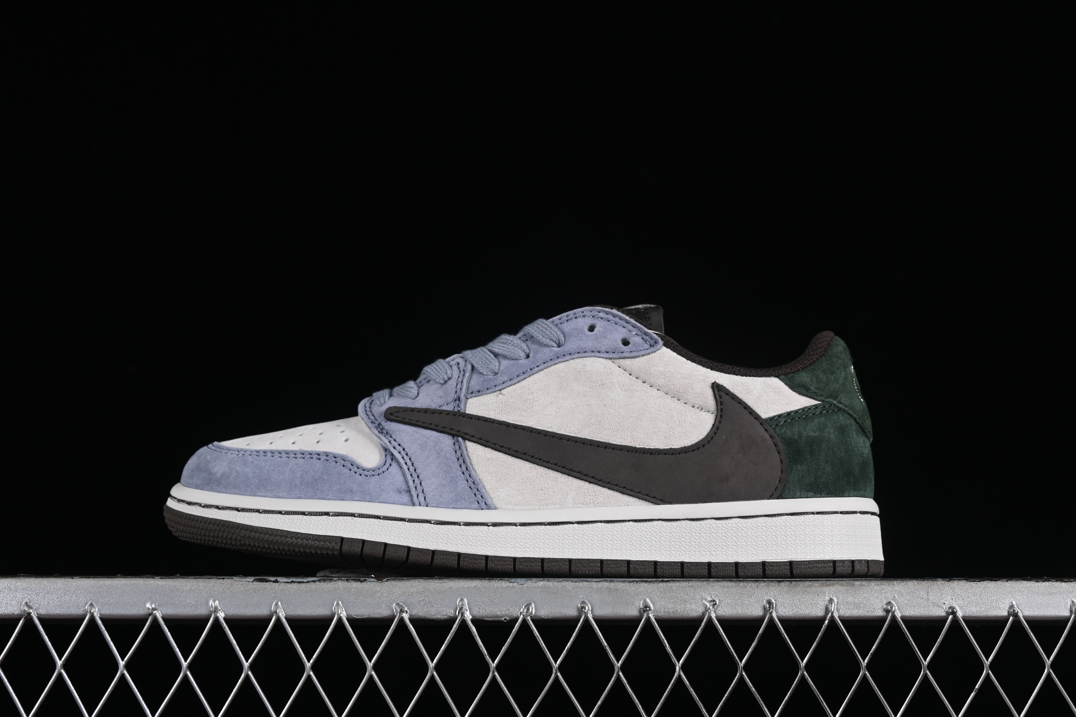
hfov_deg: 27.0
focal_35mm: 75
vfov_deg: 18.2
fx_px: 2241
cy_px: 358
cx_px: 538
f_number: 8
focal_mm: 50
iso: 160
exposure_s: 1/80
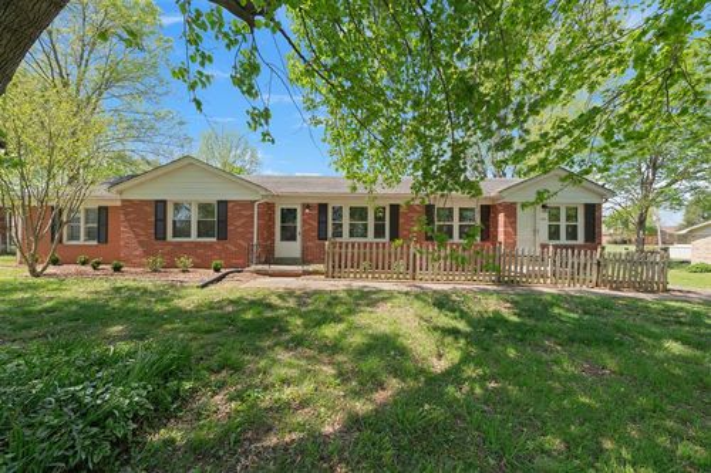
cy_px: 236
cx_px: 356
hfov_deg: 112.6
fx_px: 237
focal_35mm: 12
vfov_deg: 90.0
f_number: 7.1
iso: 100
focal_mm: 12
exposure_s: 1/50
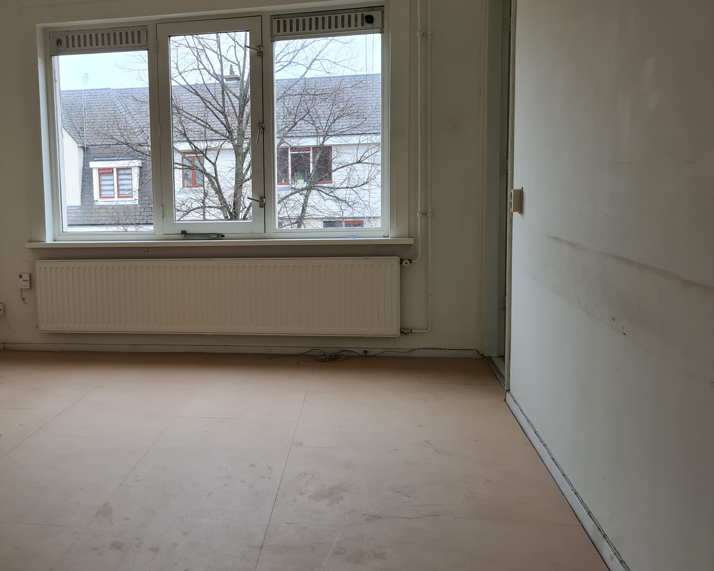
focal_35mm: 36
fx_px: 761
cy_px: 264
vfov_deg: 41.1
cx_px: 214
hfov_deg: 49.0
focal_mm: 5.4
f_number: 1.8
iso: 50
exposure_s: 1/50
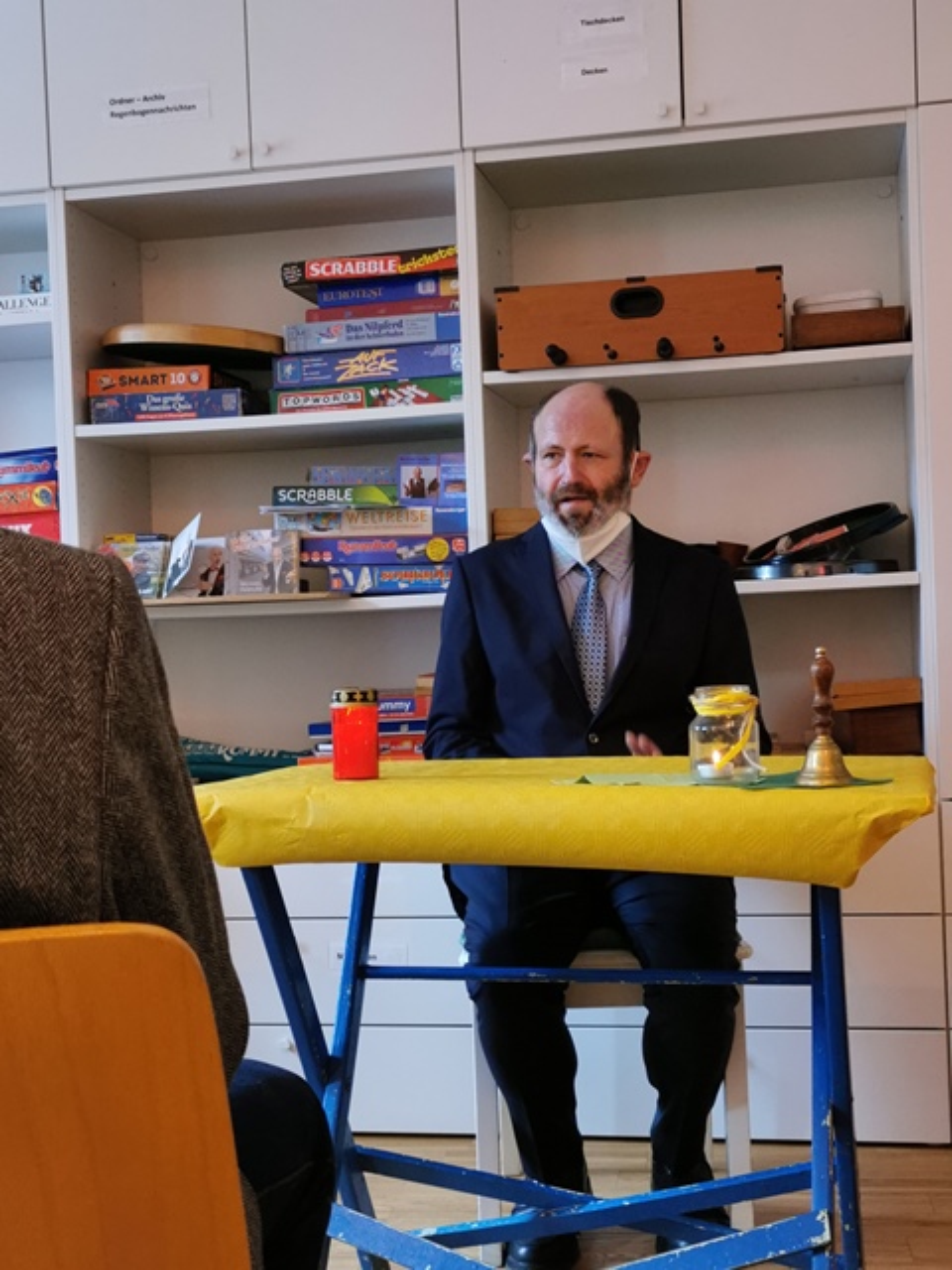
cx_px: 476
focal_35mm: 48
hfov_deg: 30.3
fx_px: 1760
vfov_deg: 39.7
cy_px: 635
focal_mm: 5.58
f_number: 1.8
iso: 160
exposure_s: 1/50
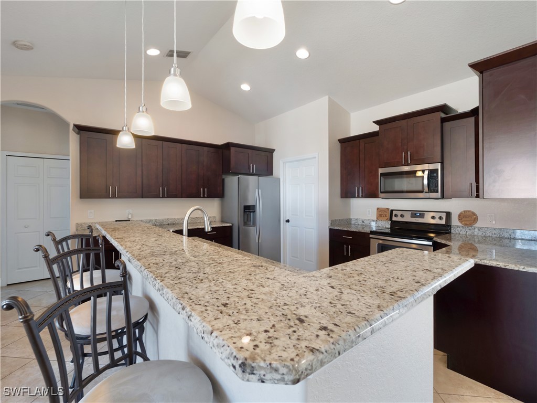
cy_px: 202
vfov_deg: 78.1
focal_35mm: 16
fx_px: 248
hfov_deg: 94.5
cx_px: 268
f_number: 7.1
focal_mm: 8
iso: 200
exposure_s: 1/6
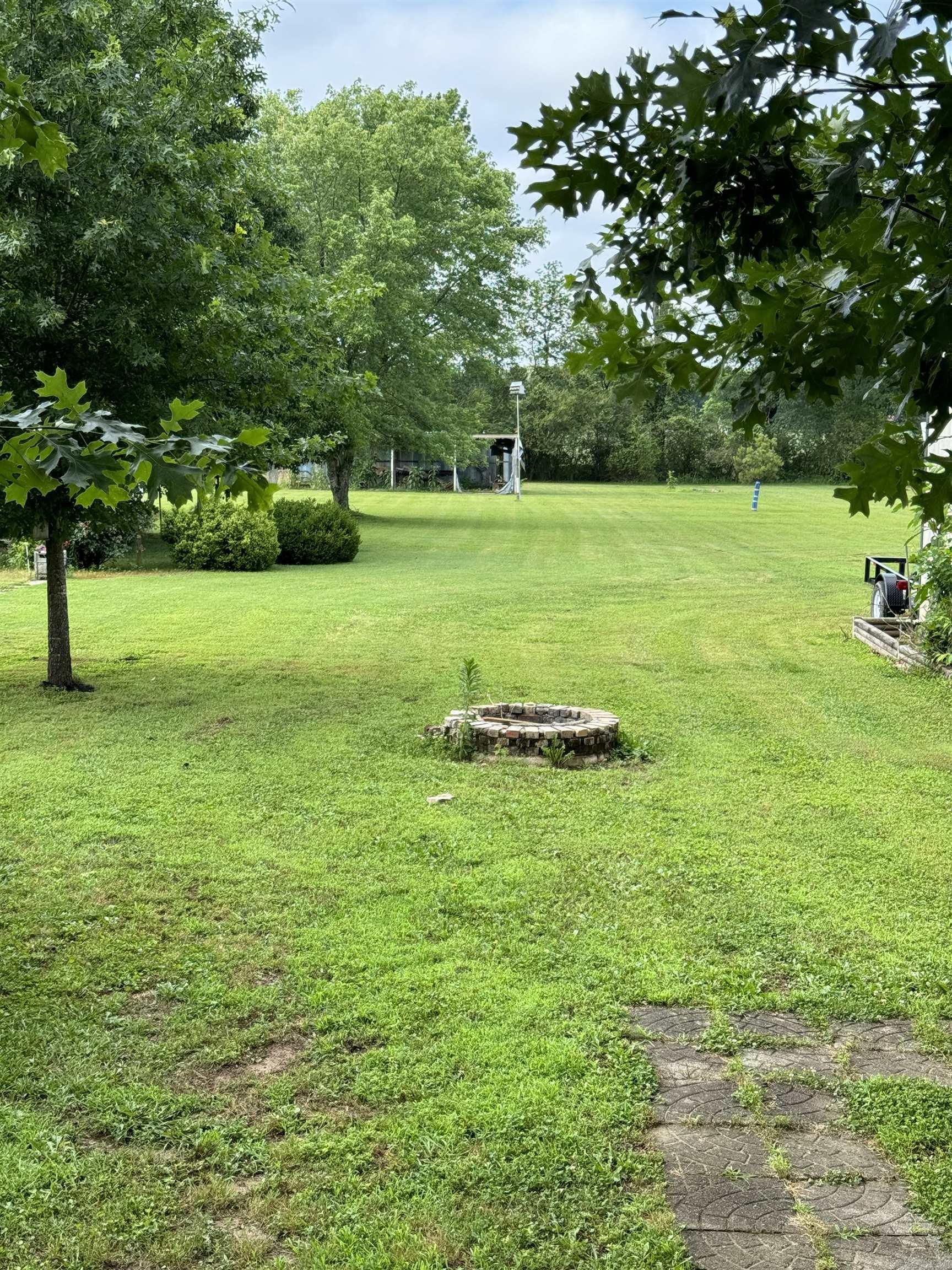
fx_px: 1760
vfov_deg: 39.7
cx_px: 476
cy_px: 635
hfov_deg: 30.3
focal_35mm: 48
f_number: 1.78
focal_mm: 6.76
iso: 64
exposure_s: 1/843
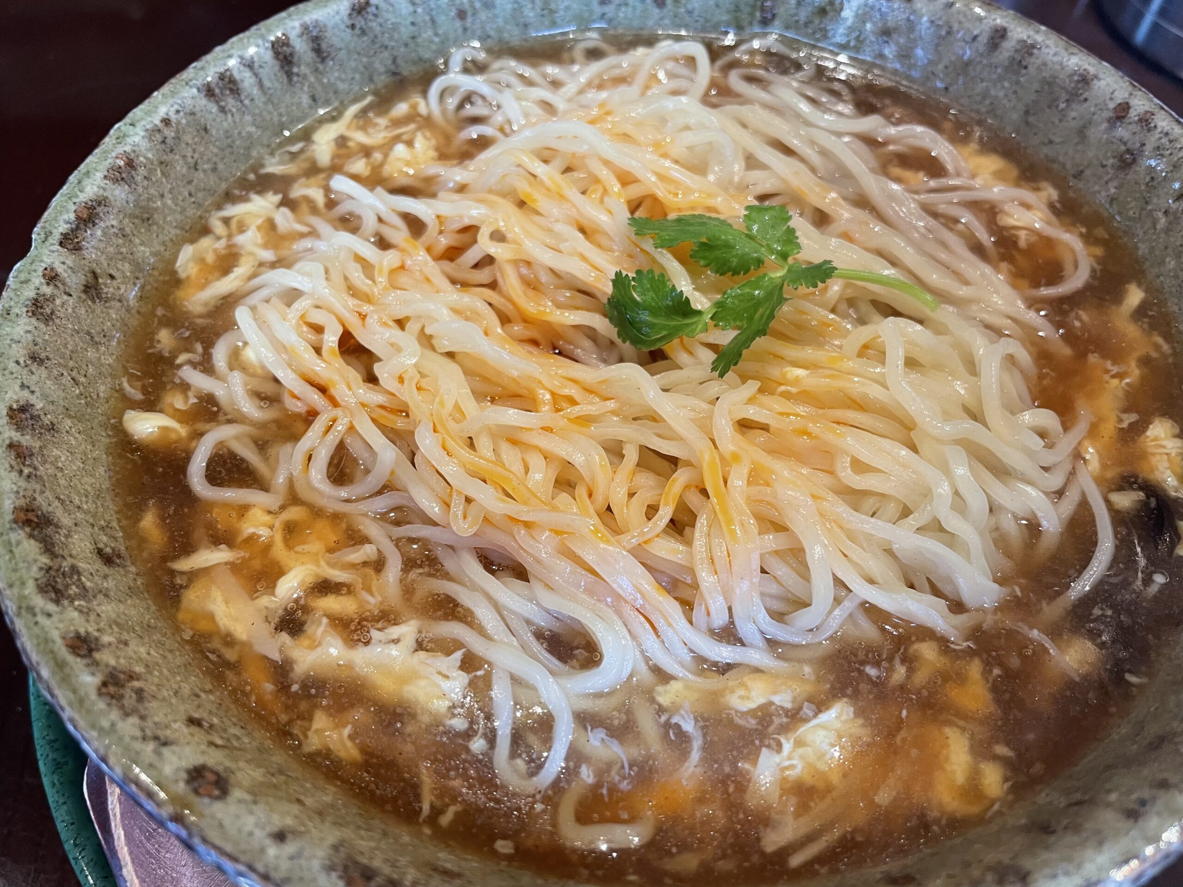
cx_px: 592
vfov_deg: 53.1
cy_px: 444
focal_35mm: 26
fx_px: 889
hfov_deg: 67.3
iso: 80
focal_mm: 4.2
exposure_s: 1/50
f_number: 1.6
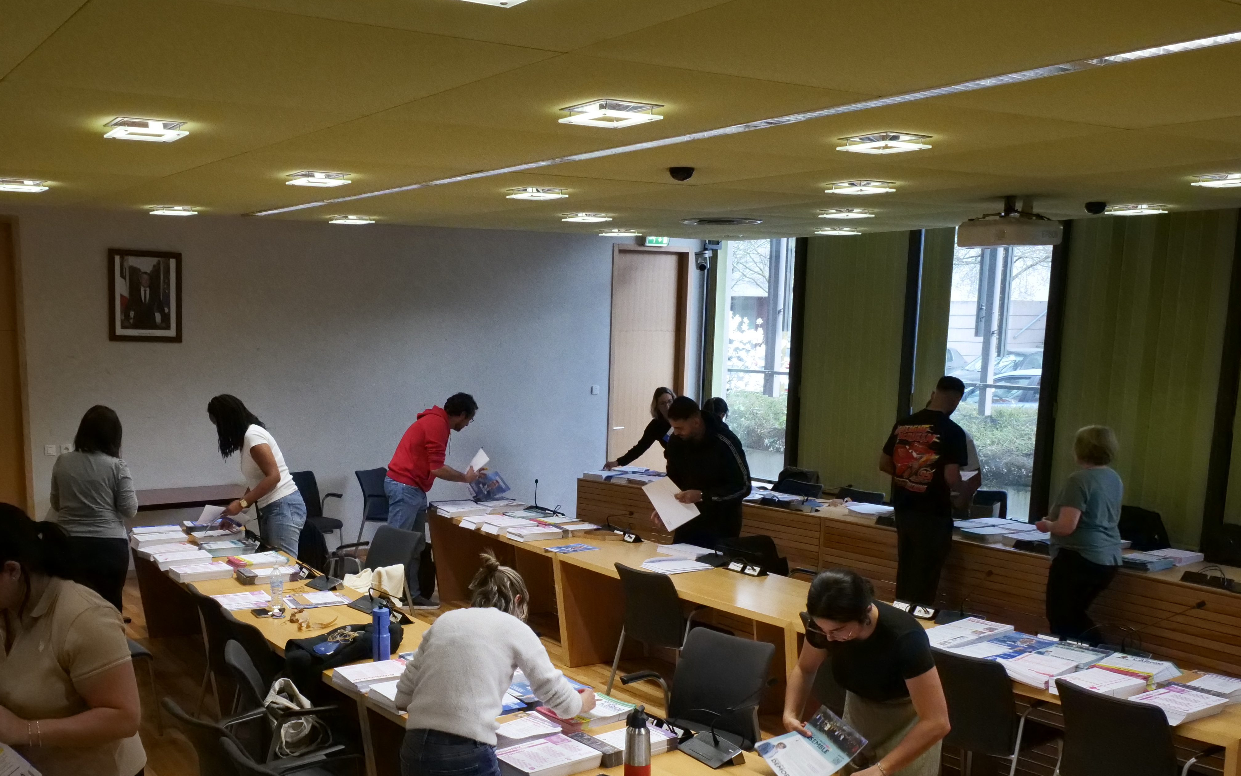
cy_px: 531
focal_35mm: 35
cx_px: 471
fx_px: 1184
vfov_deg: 35.8
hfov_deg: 54.7
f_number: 14
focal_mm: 23
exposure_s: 1/80
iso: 10000
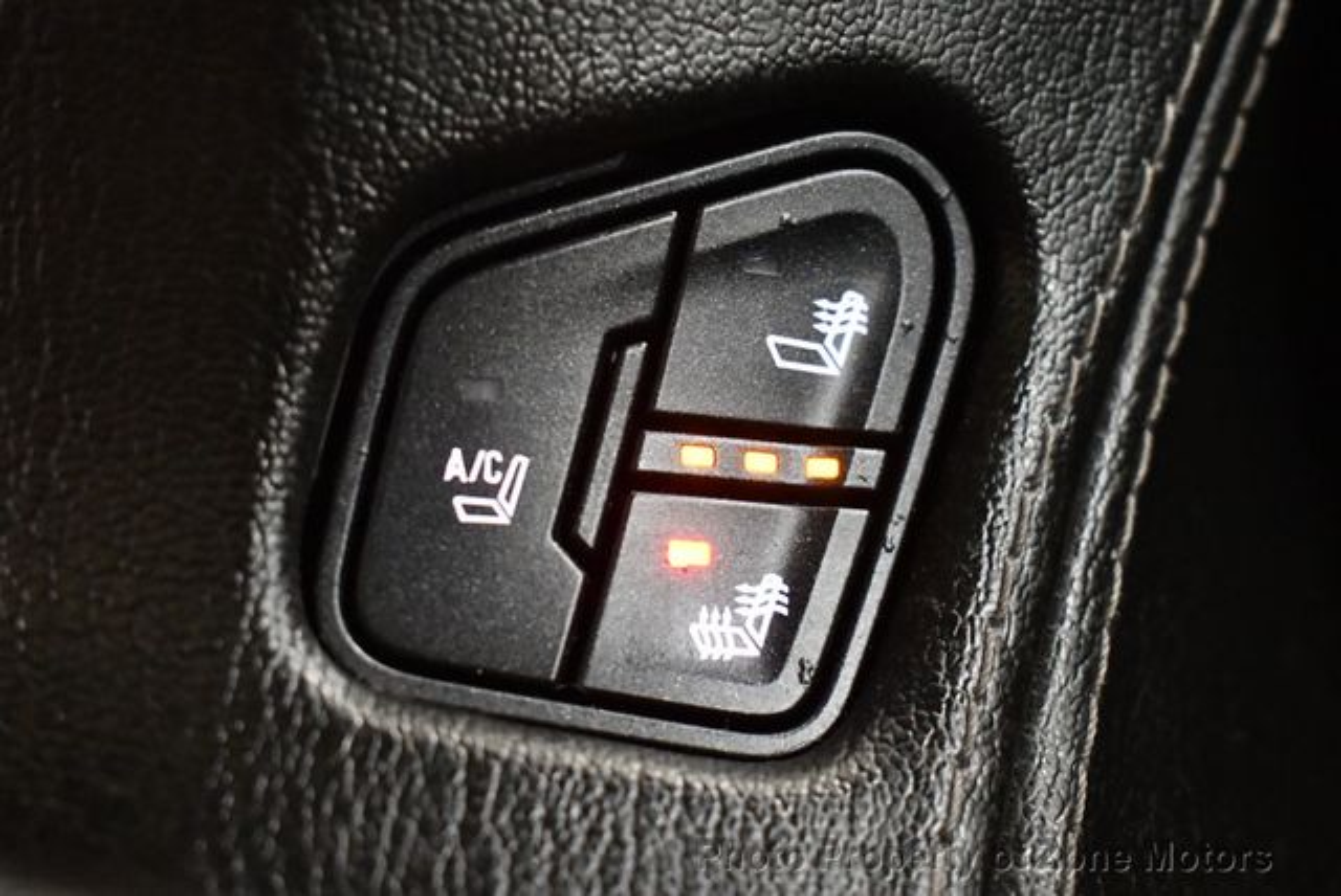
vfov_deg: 19.0
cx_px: 670
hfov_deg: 28.0
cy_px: 448
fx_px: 2684
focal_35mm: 72
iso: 5600
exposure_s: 1/60
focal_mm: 36
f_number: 4.8
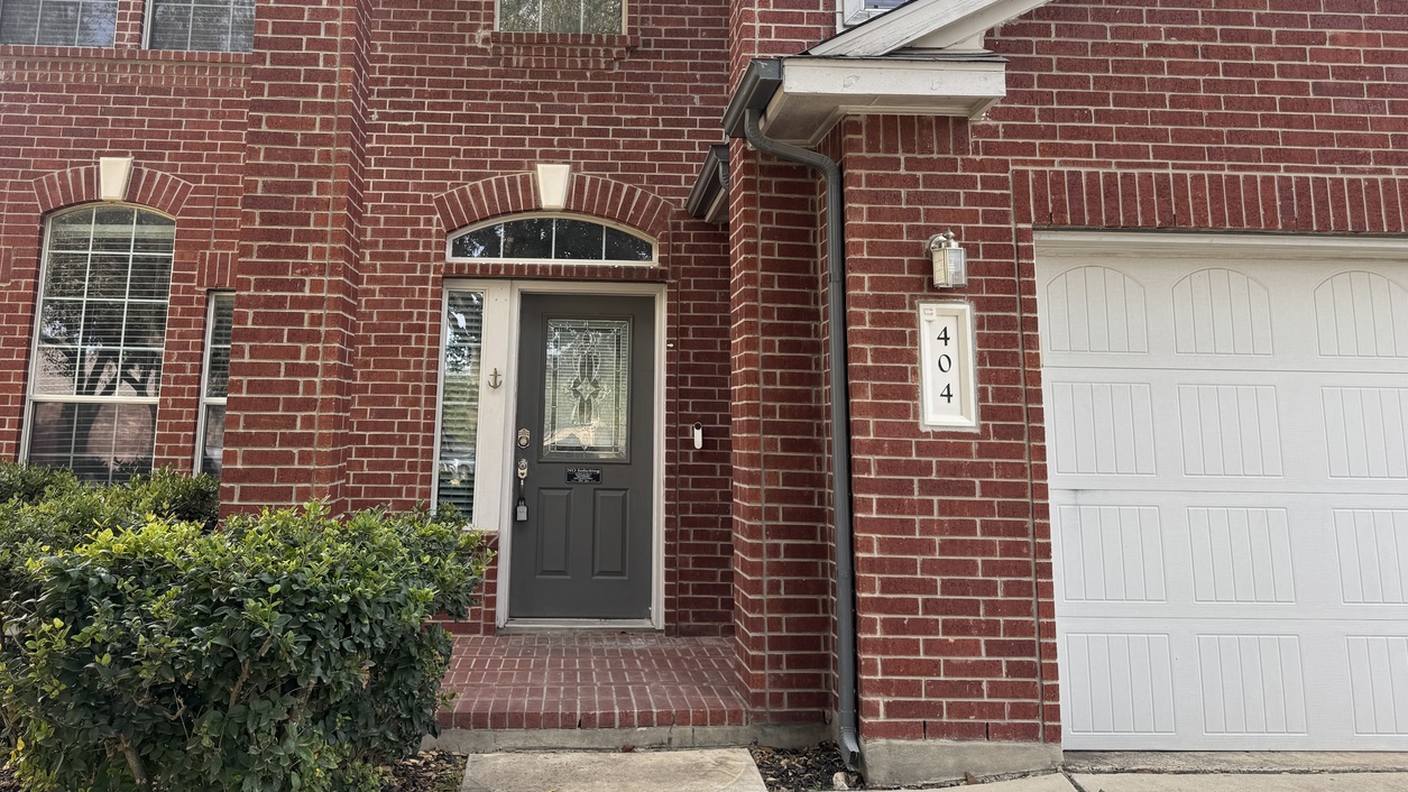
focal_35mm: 30
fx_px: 1120
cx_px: 608
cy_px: 222
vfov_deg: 38.2
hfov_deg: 64.0
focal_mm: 6.76
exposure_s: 1/633
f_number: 1.78
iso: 80
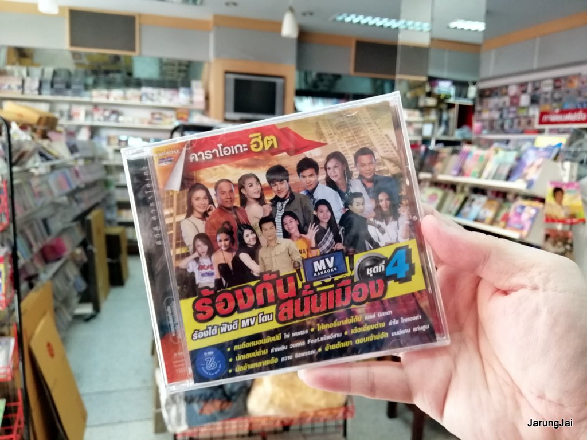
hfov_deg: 67.3
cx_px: 294
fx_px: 441
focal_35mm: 26
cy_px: 220
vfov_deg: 53.1
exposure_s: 1/33.3
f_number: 2.2
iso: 320
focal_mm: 3.81
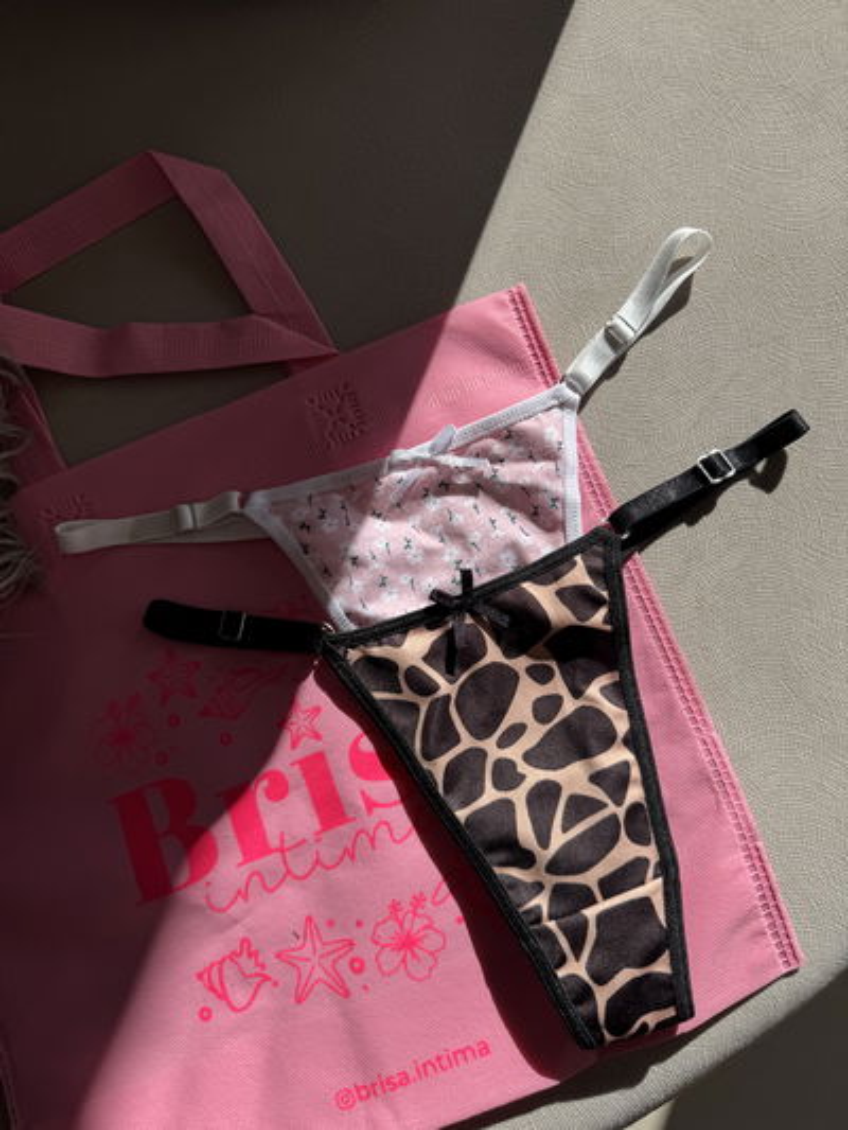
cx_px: 424
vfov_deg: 71.6
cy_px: 565
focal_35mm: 24
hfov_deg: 56.8
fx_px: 784
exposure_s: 1/5814
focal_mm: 6.76
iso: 80
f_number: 1.78
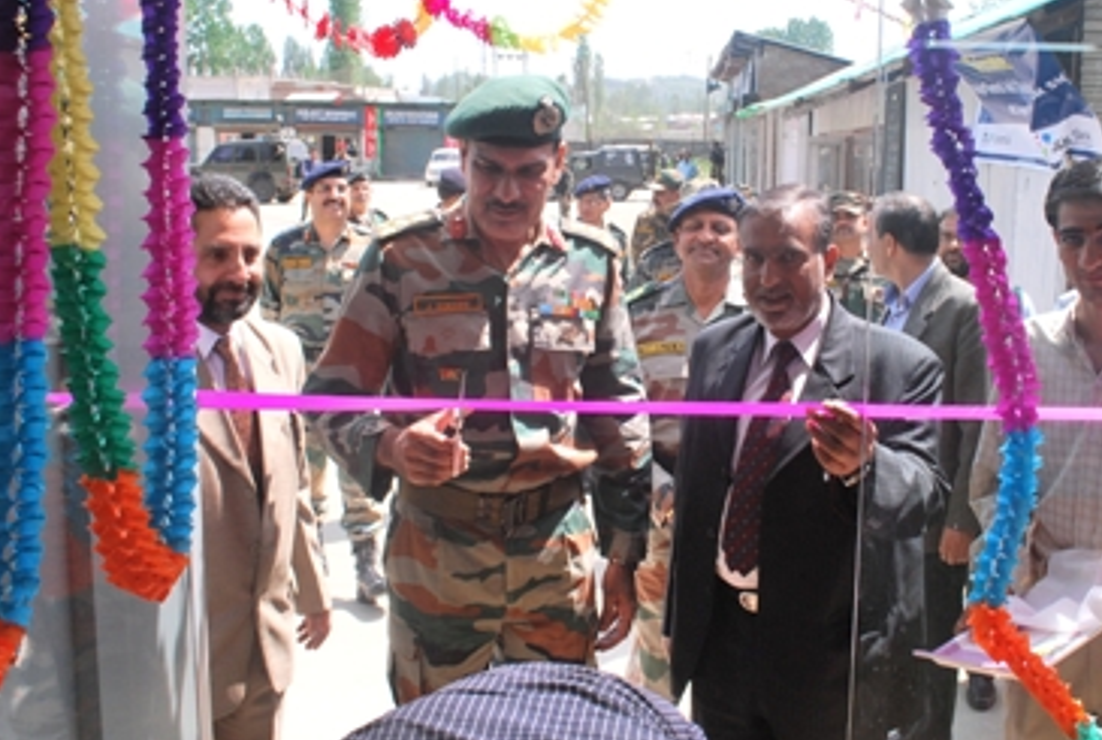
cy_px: 305
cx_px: 649
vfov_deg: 36.0
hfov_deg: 51.5
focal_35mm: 37
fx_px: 1135
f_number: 9
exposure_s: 1/320
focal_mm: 18
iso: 400
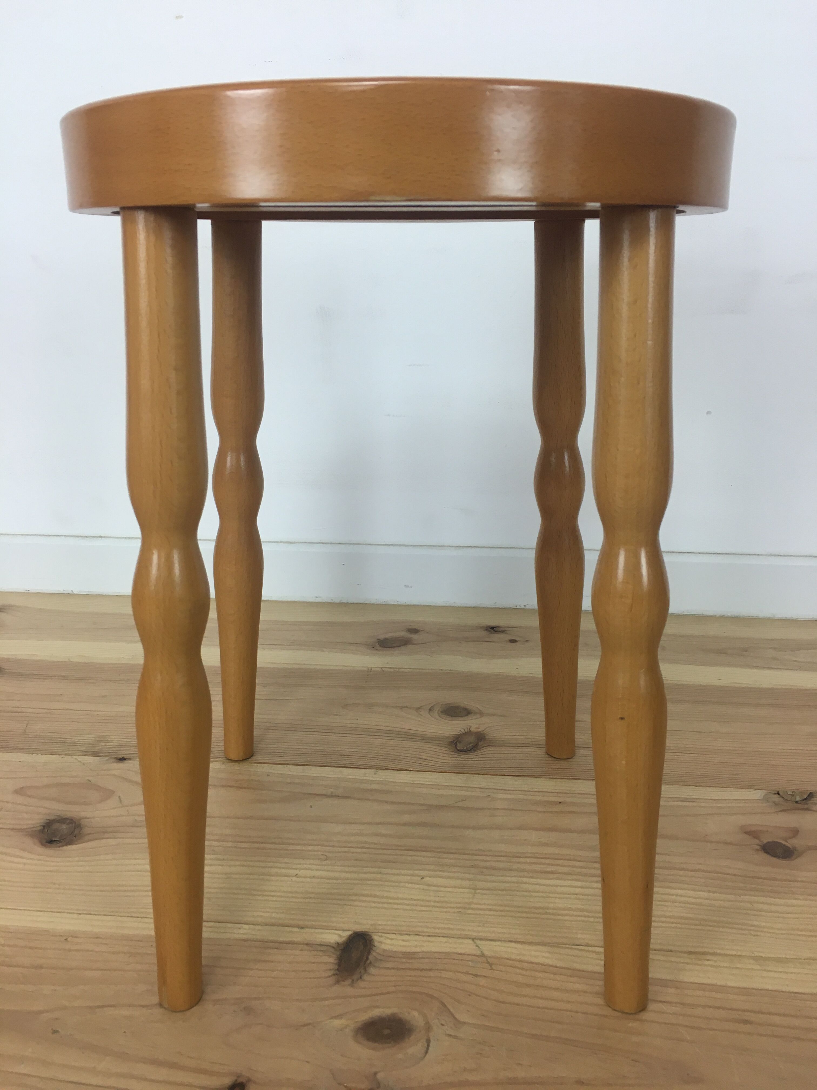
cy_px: 545
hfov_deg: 48.2
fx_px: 913
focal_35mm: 29
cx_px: 408
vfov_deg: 61.7
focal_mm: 4.15
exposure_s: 1/33
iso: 25
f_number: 2.2
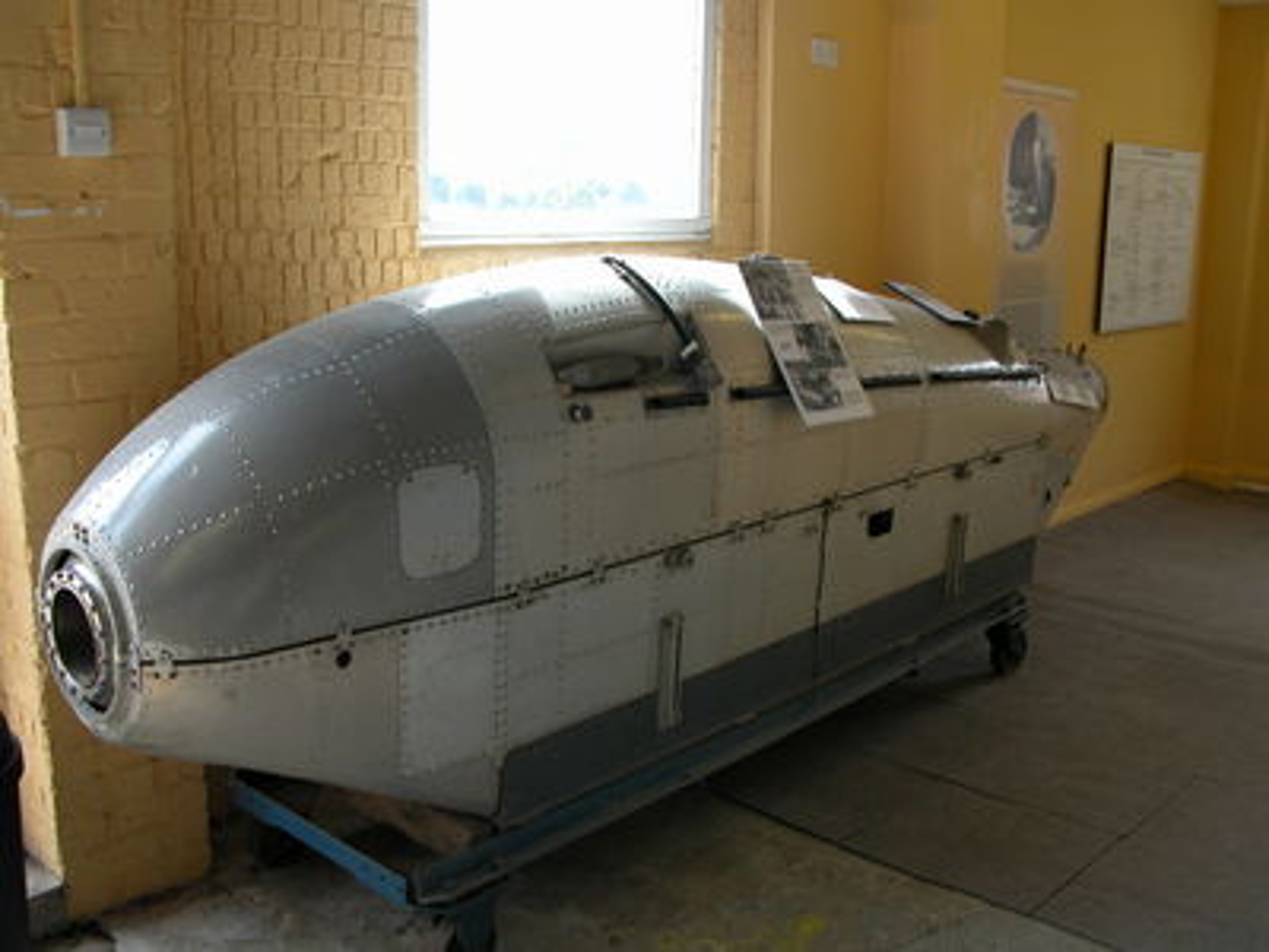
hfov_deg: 52.6
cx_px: 634
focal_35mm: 35
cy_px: 476
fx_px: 1283
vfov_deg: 40.7
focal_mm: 8.9
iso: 100
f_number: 3.5
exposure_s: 1/80.9
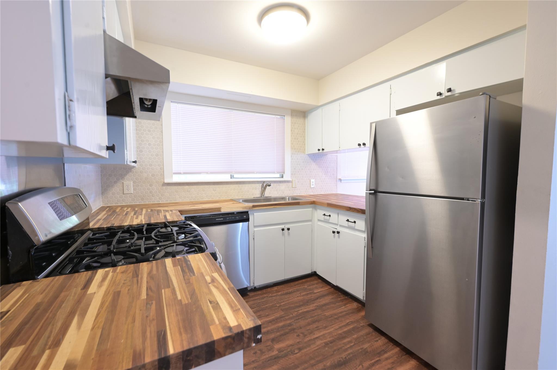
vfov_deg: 75.4
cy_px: 185
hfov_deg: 98.6
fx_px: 240
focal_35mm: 16
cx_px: 278
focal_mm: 15.5
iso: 640
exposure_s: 1/2.5
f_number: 9
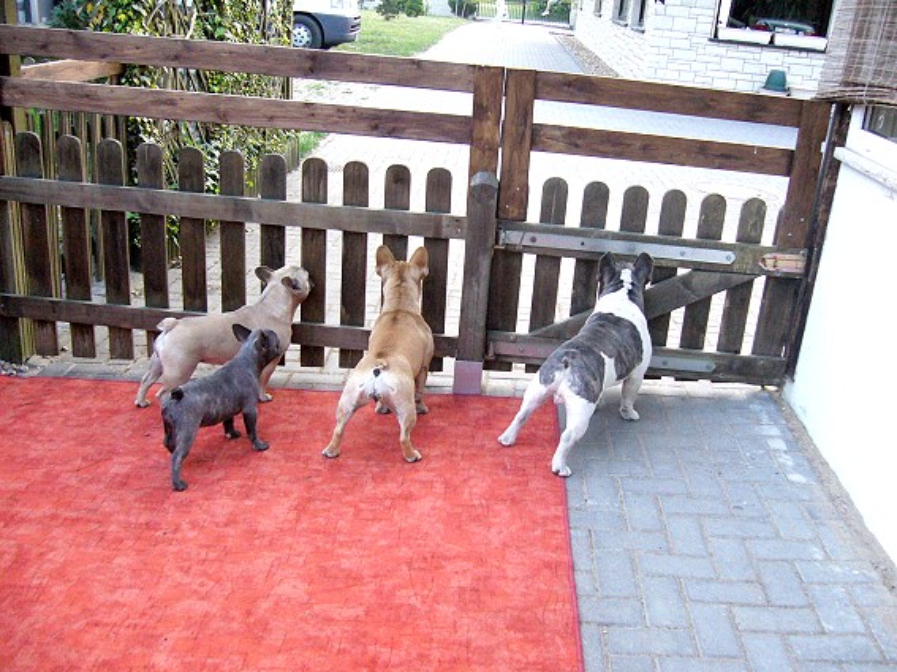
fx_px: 933
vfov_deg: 39.6
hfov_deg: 51.4
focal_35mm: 36
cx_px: 448
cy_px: 336
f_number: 2.9
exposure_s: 1/125
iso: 400
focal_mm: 6
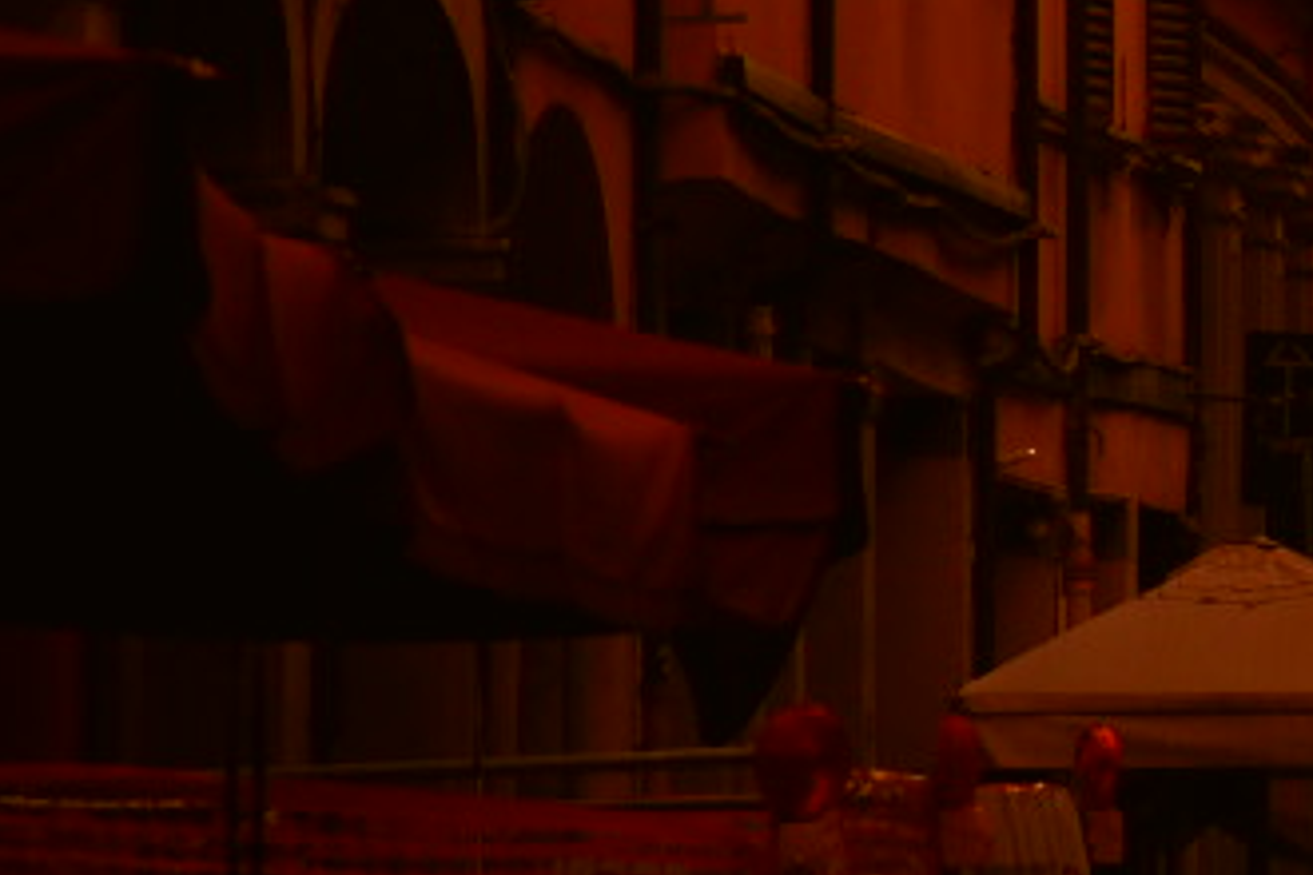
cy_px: -1002
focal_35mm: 431
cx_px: 2308
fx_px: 15718
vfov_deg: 3.2
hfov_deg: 4.7
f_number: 4.5
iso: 500
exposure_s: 1/80
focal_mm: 53
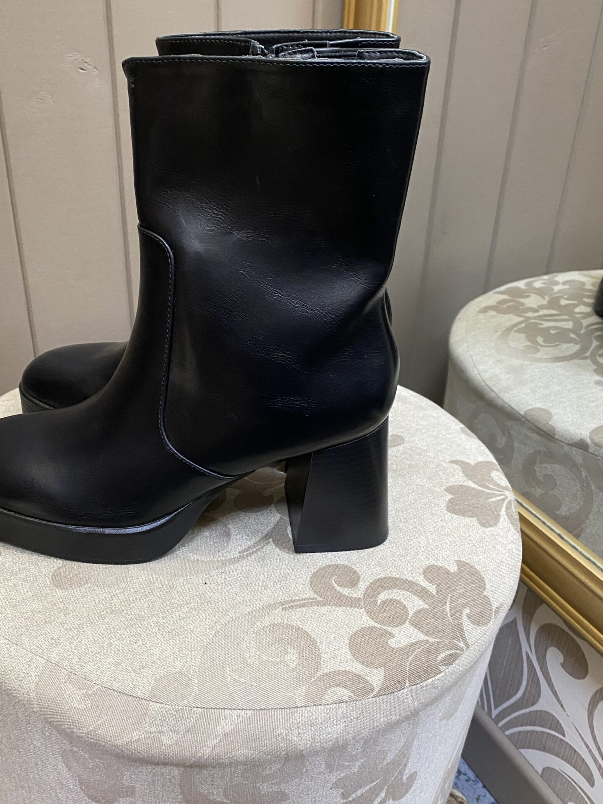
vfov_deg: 56.8
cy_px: 404
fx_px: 743
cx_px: 237
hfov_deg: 43.9
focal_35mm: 32
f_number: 1.8
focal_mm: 4.25
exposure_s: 1/50
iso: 320
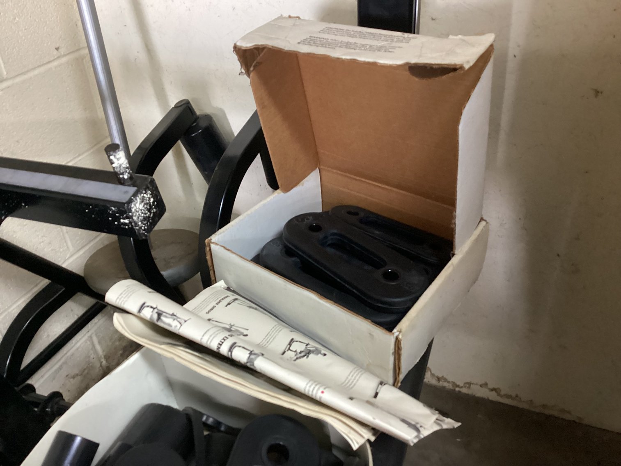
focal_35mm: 31
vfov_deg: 45.4
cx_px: 310
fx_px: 556
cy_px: 233
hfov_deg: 58.3
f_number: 2.4
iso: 500
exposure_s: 1/30
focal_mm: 3.3
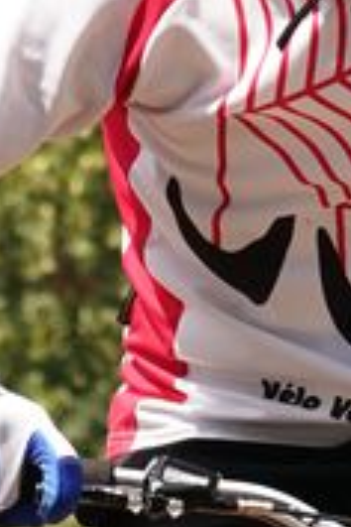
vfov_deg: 4.0
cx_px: 195
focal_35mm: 507
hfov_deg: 2.7
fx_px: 7414
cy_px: 1182
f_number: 6.3
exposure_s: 1/500
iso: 250
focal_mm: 70
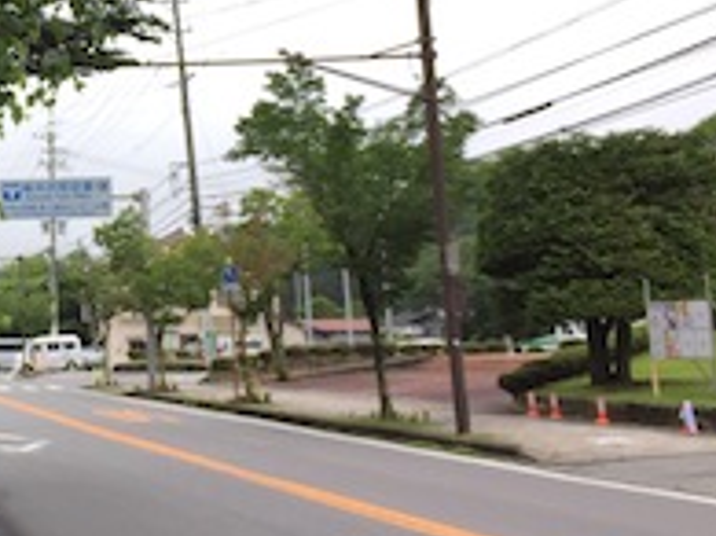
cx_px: -29
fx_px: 1571
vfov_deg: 19.1
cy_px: 94
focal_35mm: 76
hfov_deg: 24.3
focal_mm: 4.15
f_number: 2.2
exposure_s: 1/408
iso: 32
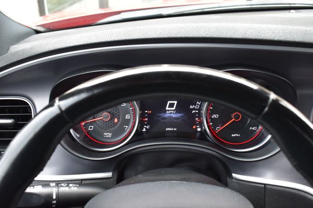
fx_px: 365
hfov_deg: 46.4
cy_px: 104
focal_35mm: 42
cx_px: 156
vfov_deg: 31.9
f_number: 6.3
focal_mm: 28
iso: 400
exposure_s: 1/15
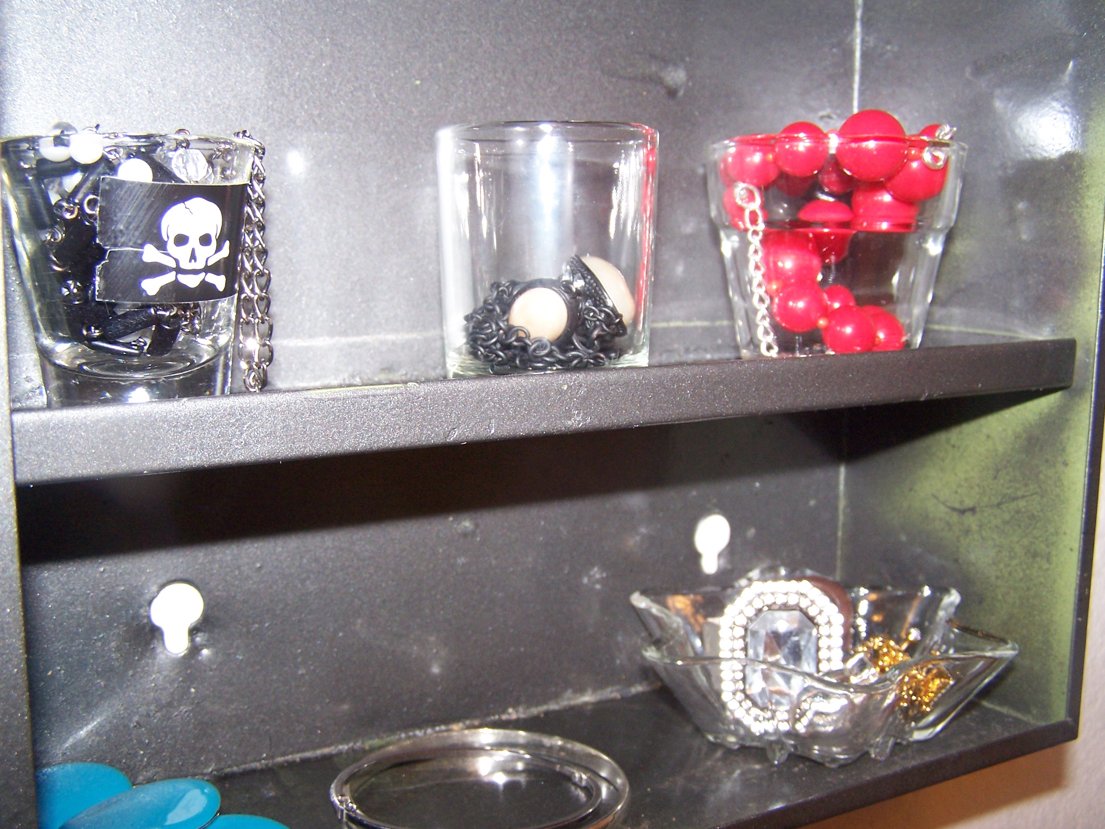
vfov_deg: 37.7
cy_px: 414
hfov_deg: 49.0
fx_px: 1213
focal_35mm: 38
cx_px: 552
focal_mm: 6.3
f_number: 2.8
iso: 140
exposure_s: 1/60
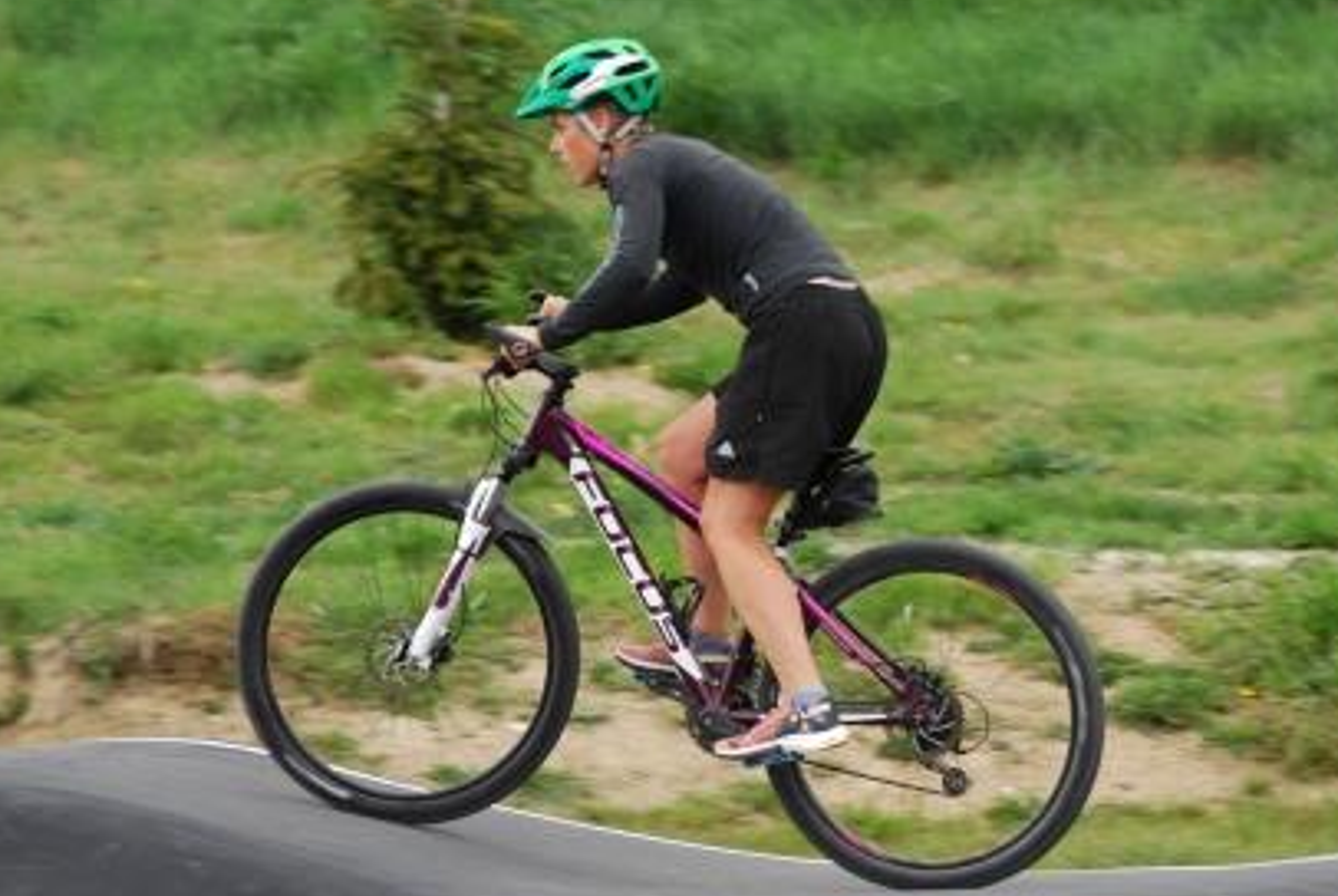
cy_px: 441
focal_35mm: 202
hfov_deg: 10.2
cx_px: 649
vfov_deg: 6.8
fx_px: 7518
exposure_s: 1/160
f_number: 4.8
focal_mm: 122
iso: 200
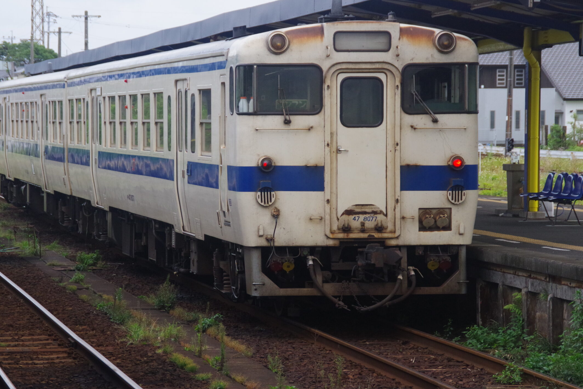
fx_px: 2640
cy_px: 176
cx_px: 233
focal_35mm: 163
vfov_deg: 8.4
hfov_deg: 12.6
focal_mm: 90
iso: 1600
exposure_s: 1/160
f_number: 8
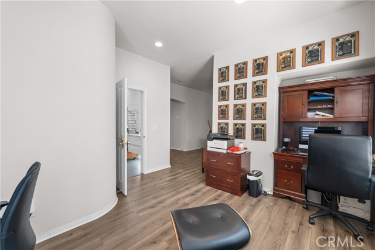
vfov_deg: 81.2
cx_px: 188
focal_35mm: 14
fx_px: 146
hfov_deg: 104.2
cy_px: 125
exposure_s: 1.6
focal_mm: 14
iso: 100
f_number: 9
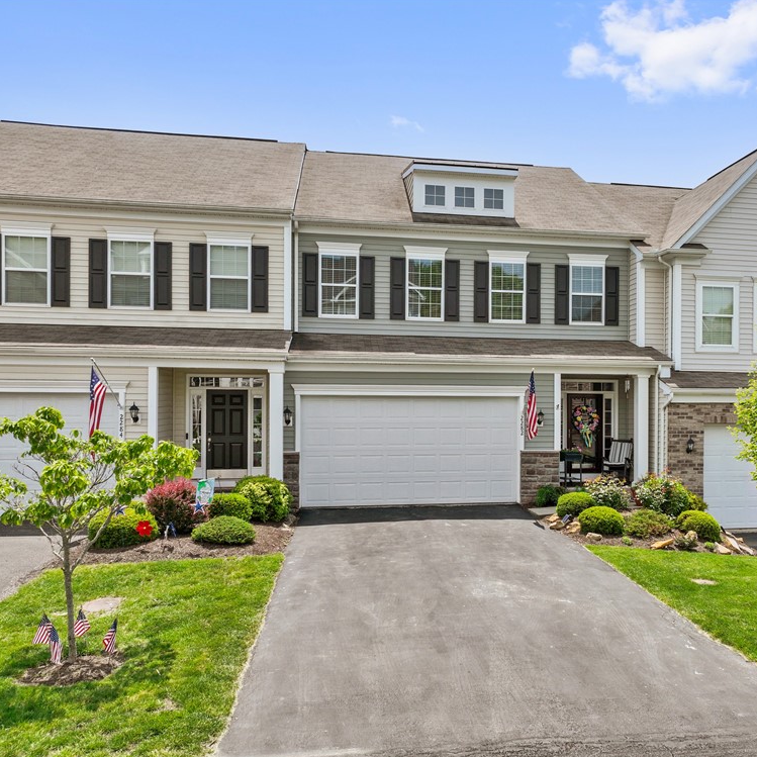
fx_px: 718
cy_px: 383
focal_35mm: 29
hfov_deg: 54.9
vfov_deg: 55.6
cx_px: 481
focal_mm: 12.29
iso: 200
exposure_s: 1/3200
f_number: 2.8
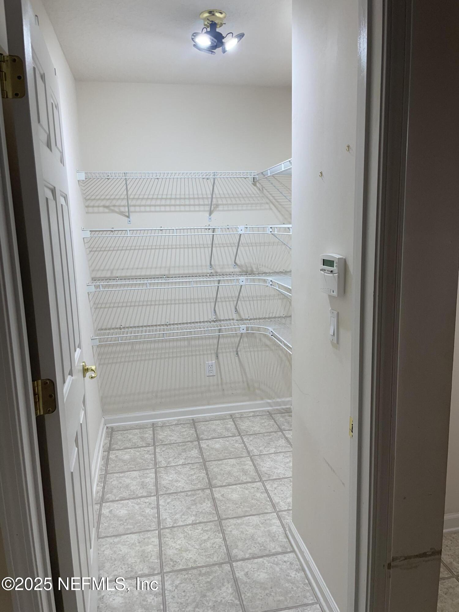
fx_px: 460
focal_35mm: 26
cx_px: 230
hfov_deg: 53.1
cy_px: 306
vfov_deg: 67.3
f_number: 1.6
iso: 50
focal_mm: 4.2
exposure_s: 1/120
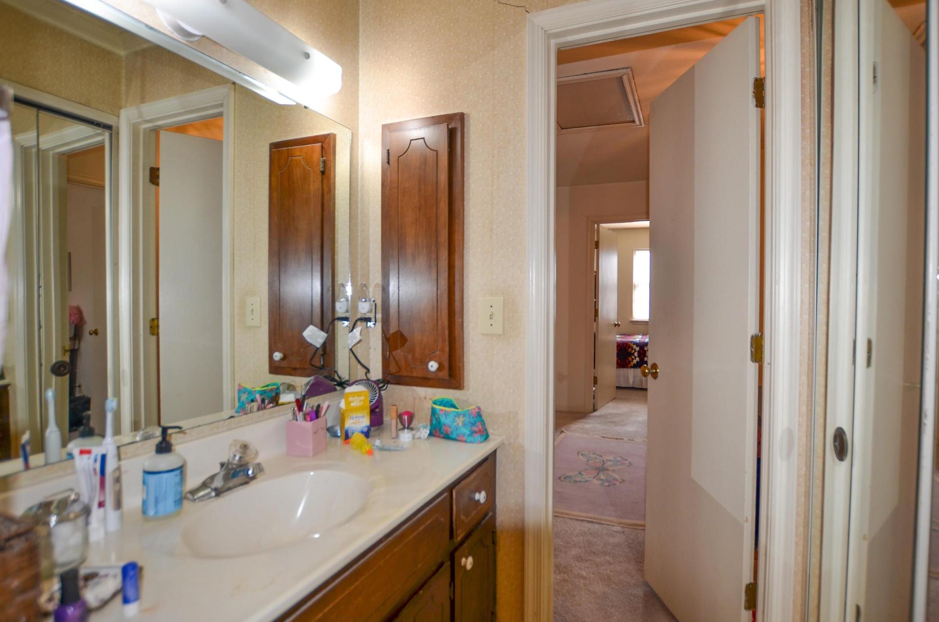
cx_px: 500
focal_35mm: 16
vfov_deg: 73.5
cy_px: 303
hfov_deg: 96.7
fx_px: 416
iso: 100
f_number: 3.5
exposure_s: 1/60
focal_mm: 10
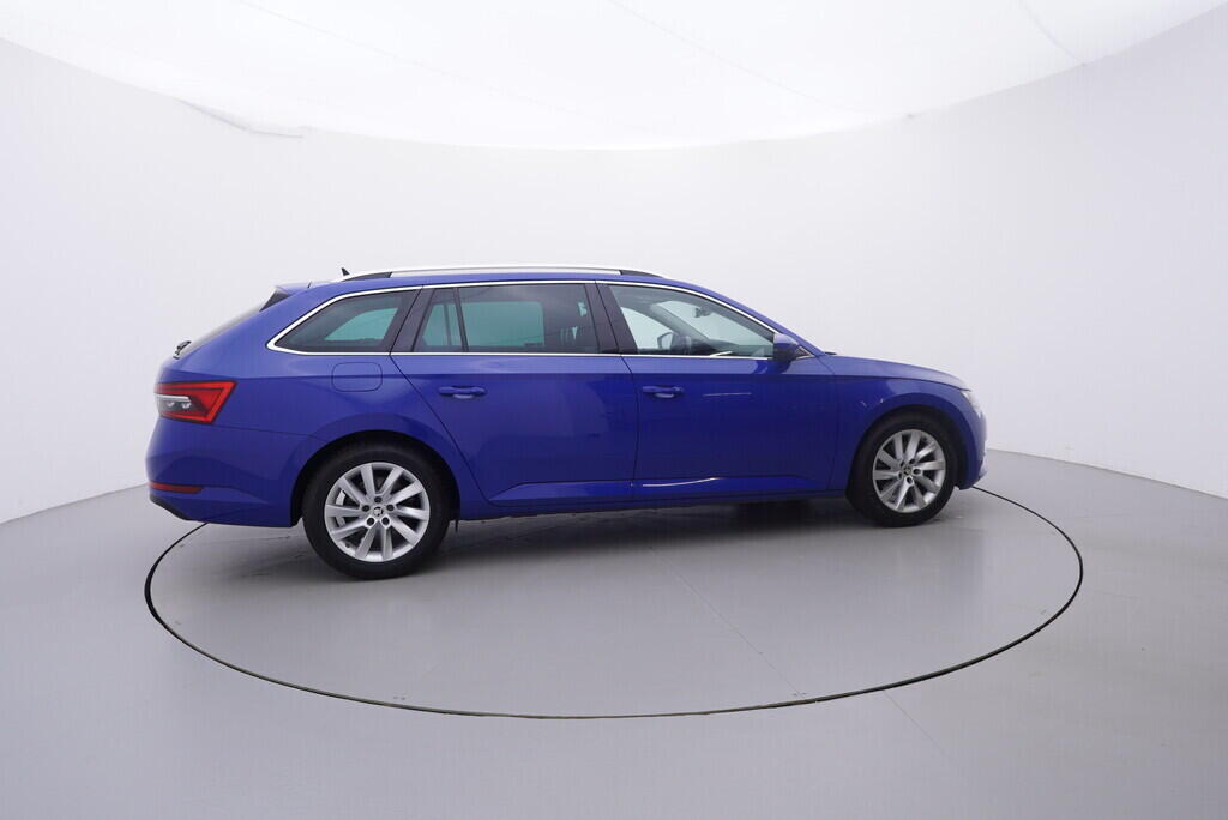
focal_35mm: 22
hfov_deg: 77.3
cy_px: 410
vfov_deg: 56.2
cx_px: 614
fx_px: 768
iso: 200
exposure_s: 1/80
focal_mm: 15
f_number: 5
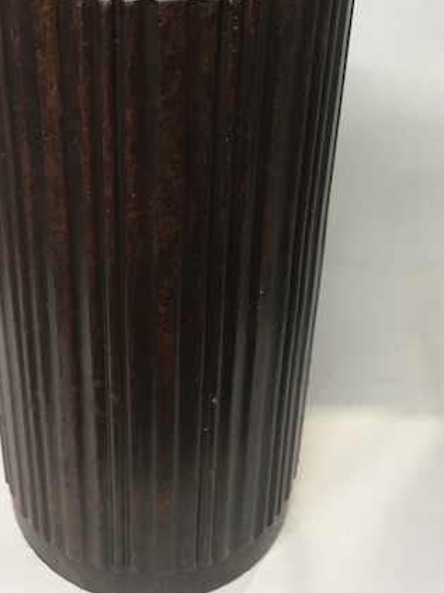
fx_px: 753
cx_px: 159
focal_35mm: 44
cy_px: 176
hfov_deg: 32.6
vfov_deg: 42.1
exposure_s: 1/33
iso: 100
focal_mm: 4.15
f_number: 2.2
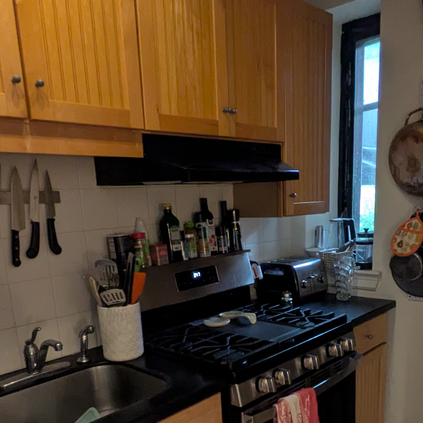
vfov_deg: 46.9
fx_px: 470
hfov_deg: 48.4
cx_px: 222
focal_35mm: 34
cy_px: 311
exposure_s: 1/24
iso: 218
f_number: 2.2
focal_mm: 1.83
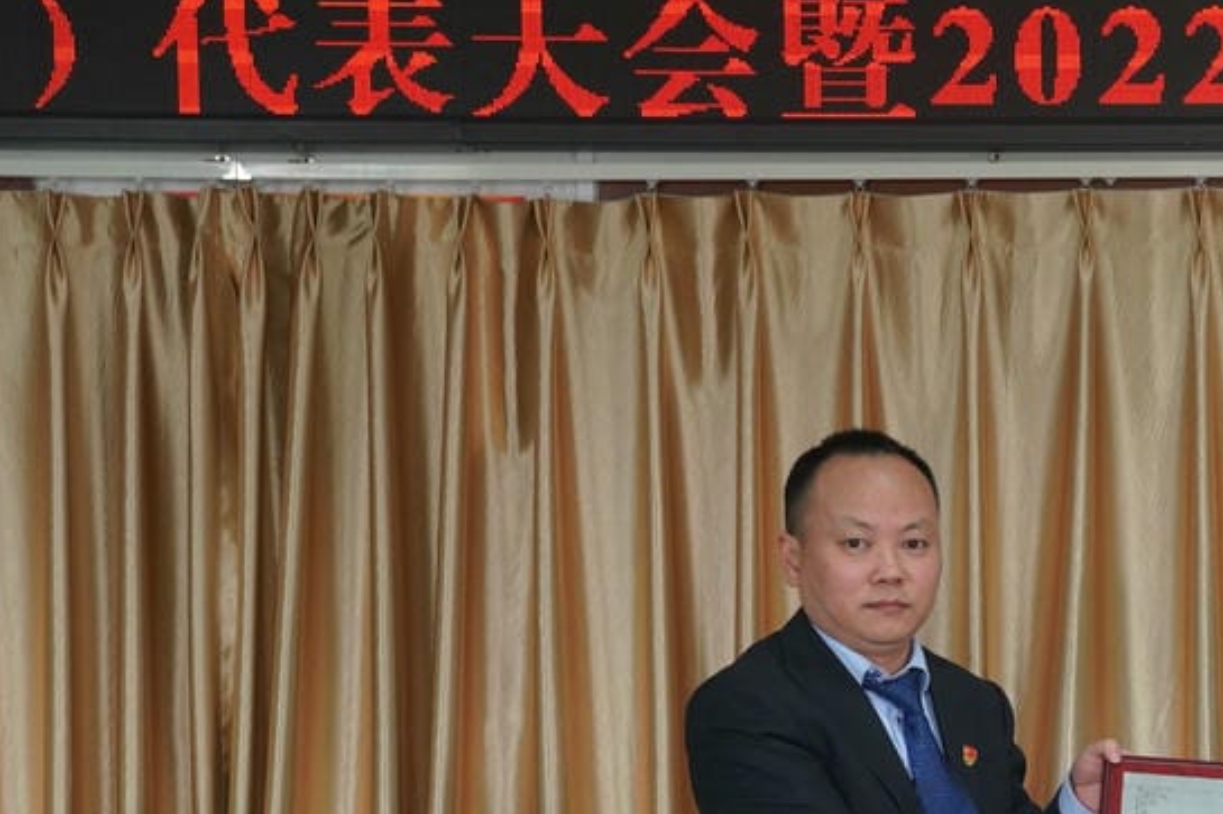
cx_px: 1385
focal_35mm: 101
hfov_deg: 19.3
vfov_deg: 13.4
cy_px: 747
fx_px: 3430
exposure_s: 1/160
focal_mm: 44
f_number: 4
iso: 1250
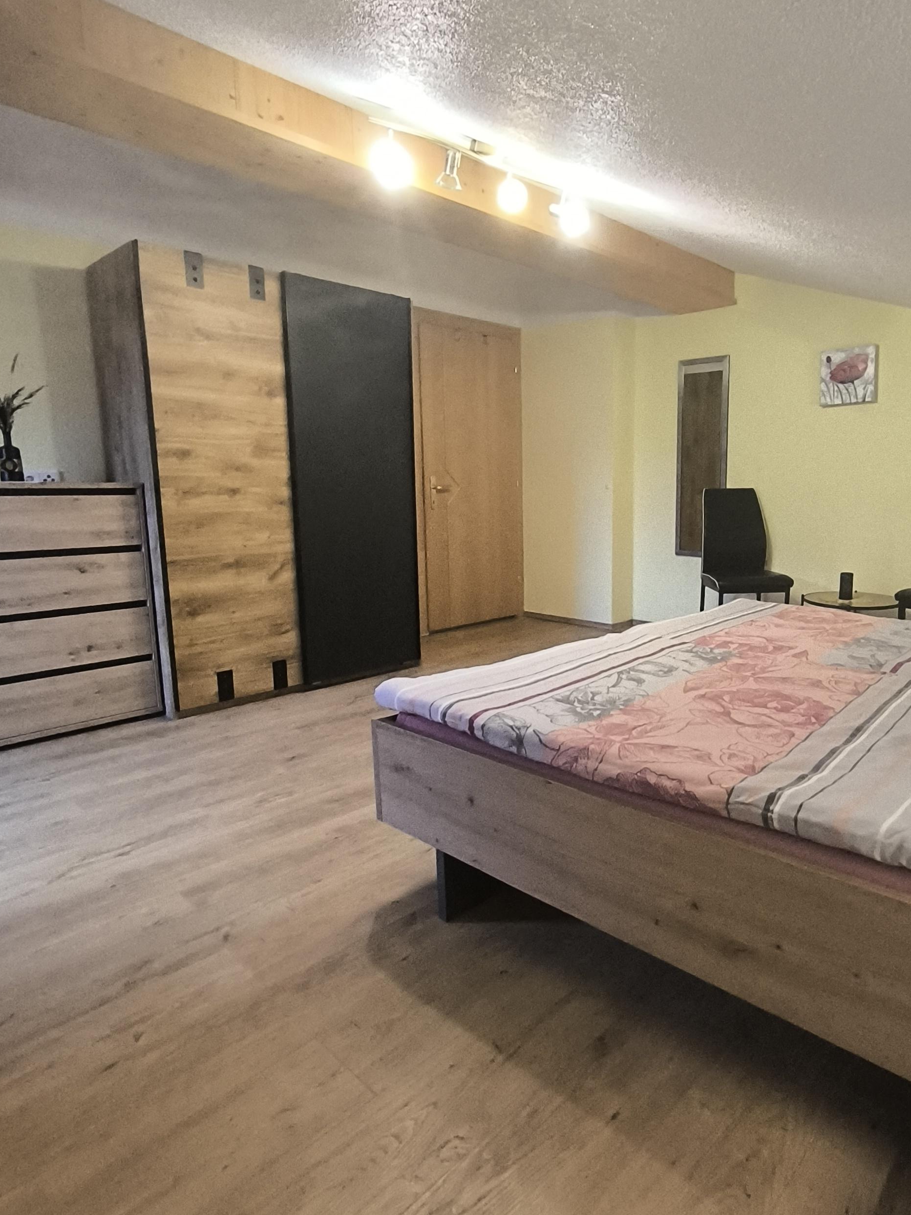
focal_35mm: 21
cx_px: 544
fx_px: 737
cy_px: 601
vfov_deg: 79.0
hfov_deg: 62.9
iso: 640
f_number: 2.2
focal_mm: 1.65
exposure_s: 1/33.3
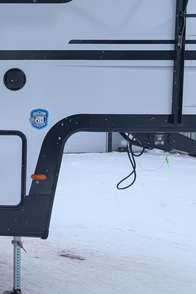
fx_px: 523
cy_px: 140
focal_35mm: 64
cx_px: -137
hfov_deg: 17.8
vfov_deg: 31.4
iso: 23
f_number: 1.68
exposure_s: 1/1110
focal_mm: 6.9
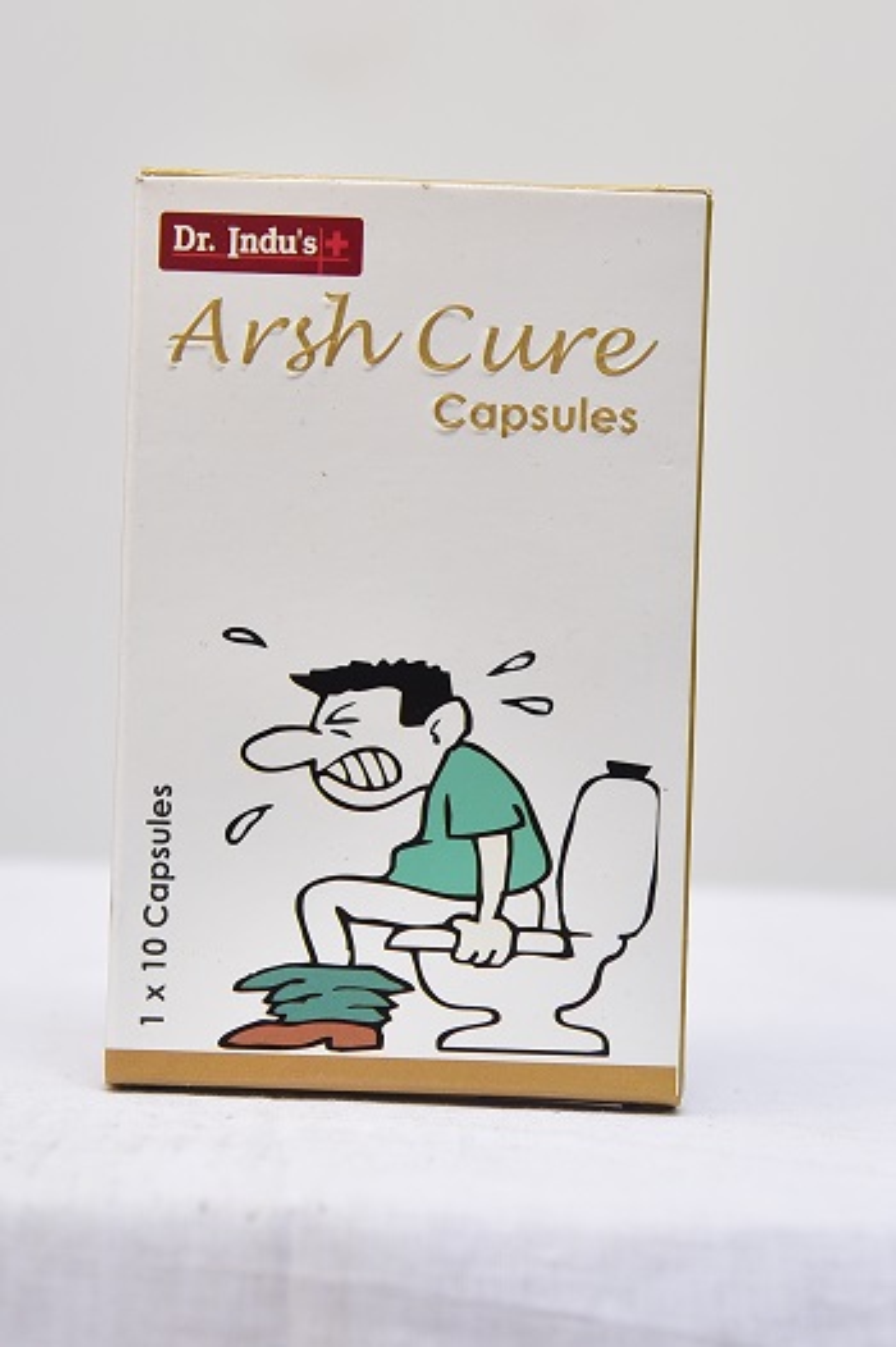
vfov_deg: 27.0
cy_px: 674
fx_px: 2803
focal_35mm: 75
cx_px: 448
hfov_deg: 18.2
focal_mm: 75
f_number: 4.5
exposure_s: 1/125
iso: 1600
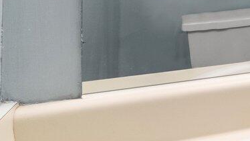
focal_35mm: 86
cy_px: -78
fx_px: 570
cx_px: 594
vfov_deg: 13.2
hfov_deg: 15.1
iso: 400
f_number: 8
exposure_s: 2
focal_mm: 10
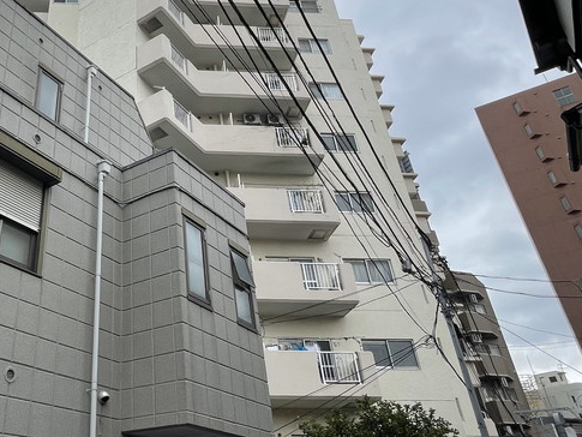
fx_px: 555
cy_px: 166
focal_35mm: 33
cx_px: 142
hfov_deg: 52.7
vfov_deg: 42.7
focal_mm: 1.55
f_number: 2.4
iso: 25
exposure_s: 1/340
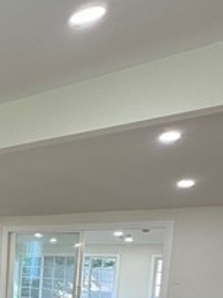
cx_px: -95
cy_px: 295
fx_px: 378
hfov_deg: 26.0
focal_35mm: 44
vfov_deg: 38.4
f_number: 2.2
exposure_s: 1/120
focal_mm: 2.22
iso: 160
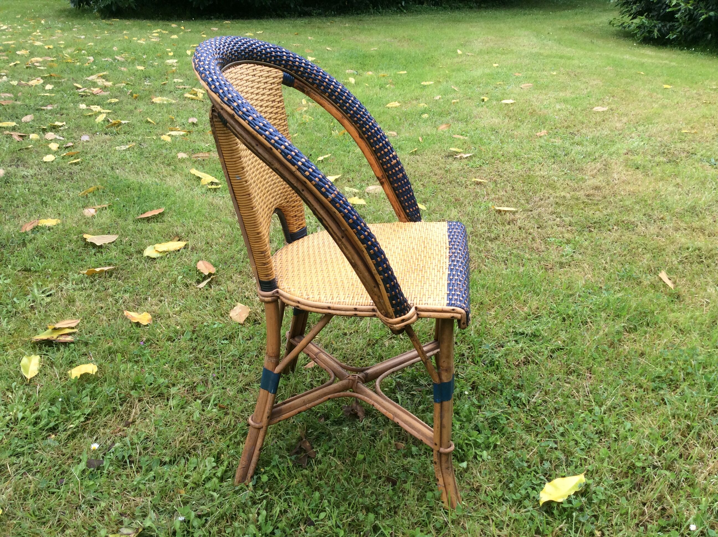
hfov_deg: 56.9
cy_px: 268
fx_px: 663
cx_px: 359
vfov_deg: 44.1
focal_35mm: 32
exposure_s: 1/231
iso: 32
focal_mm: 3.3
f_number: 2.4
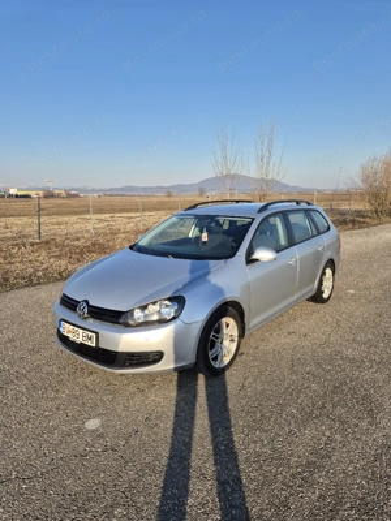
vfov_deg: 73.9
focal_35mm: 23
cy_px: 260
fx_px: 346
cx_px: 196
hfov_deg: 58.9
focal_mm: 5.4
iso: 25
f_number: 1.8
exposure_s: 1/1250
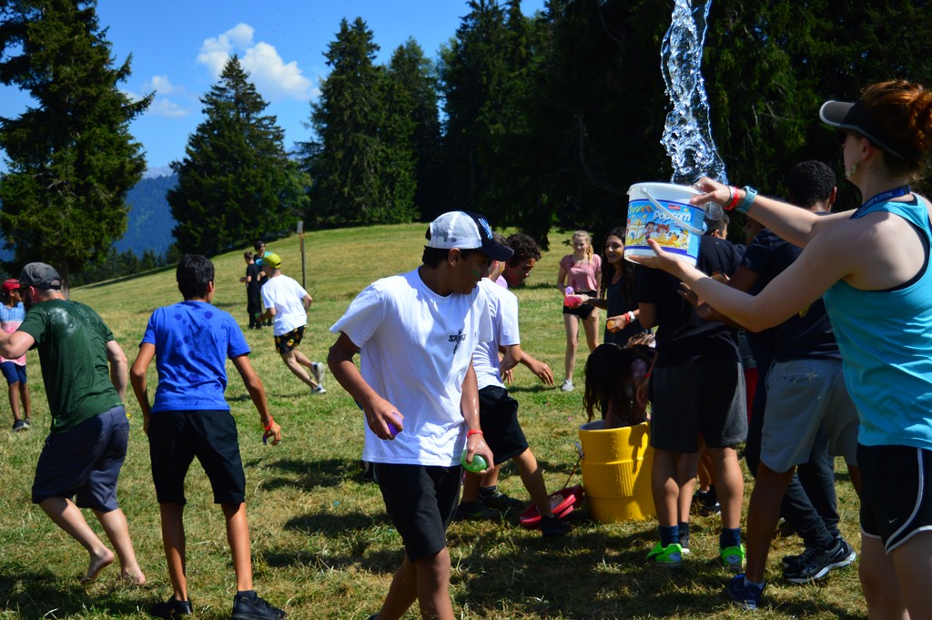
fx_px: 1203
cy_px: 310
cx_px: 466
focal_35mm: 46
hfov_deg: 42.4
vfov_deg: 28.9
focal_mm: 31
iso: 100
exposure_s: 1/1000
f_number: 4.2
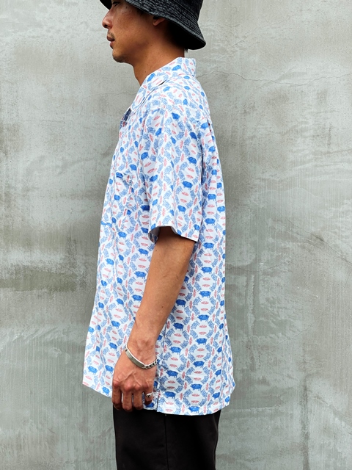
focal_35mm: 52
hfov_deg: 28.0
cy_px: 235
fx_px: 705
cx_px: 176
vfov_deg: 36.8
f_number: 2
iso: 25
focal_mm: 6
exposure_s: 1/510
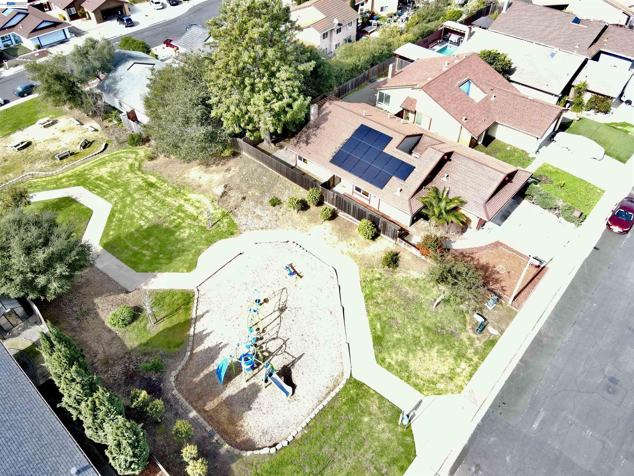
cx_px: 317
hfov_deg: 71.6
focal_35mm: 24
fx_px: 440
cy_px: 238
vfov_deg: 56.8
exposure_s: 1/100
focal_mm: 4.5
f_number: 2.8
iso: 100
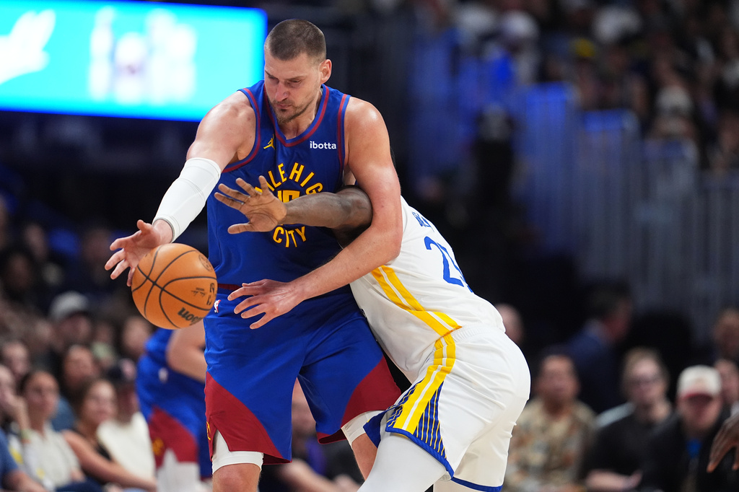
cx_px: 370
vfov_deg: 3.4
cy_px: 246
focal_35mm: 400
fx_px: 8208
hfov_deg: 5.2
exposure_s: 1/2000
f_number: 3.2
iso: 5000
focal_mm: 400
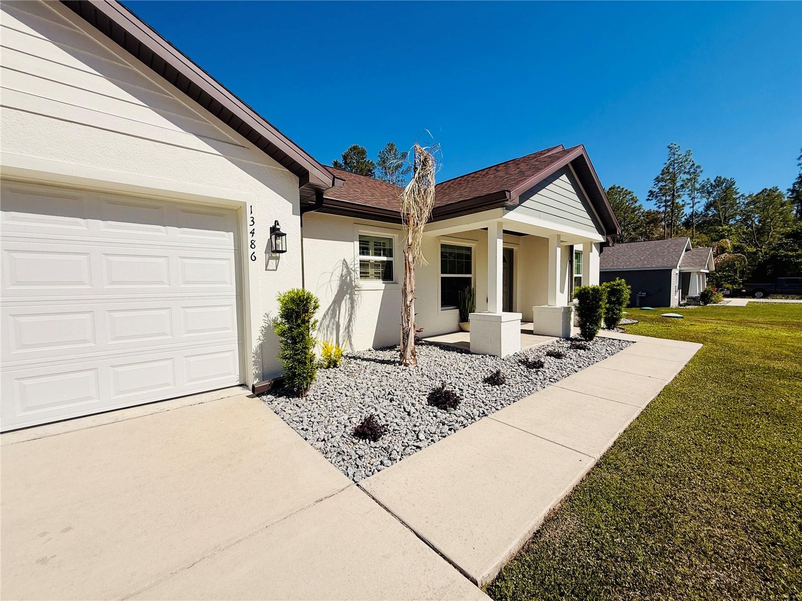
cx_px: 401
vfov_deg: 85.7
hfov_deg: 102.1
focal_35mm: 14
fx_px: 324
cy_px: 300
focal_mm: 2.22
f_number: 2.2
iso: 50
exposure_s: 1/4762
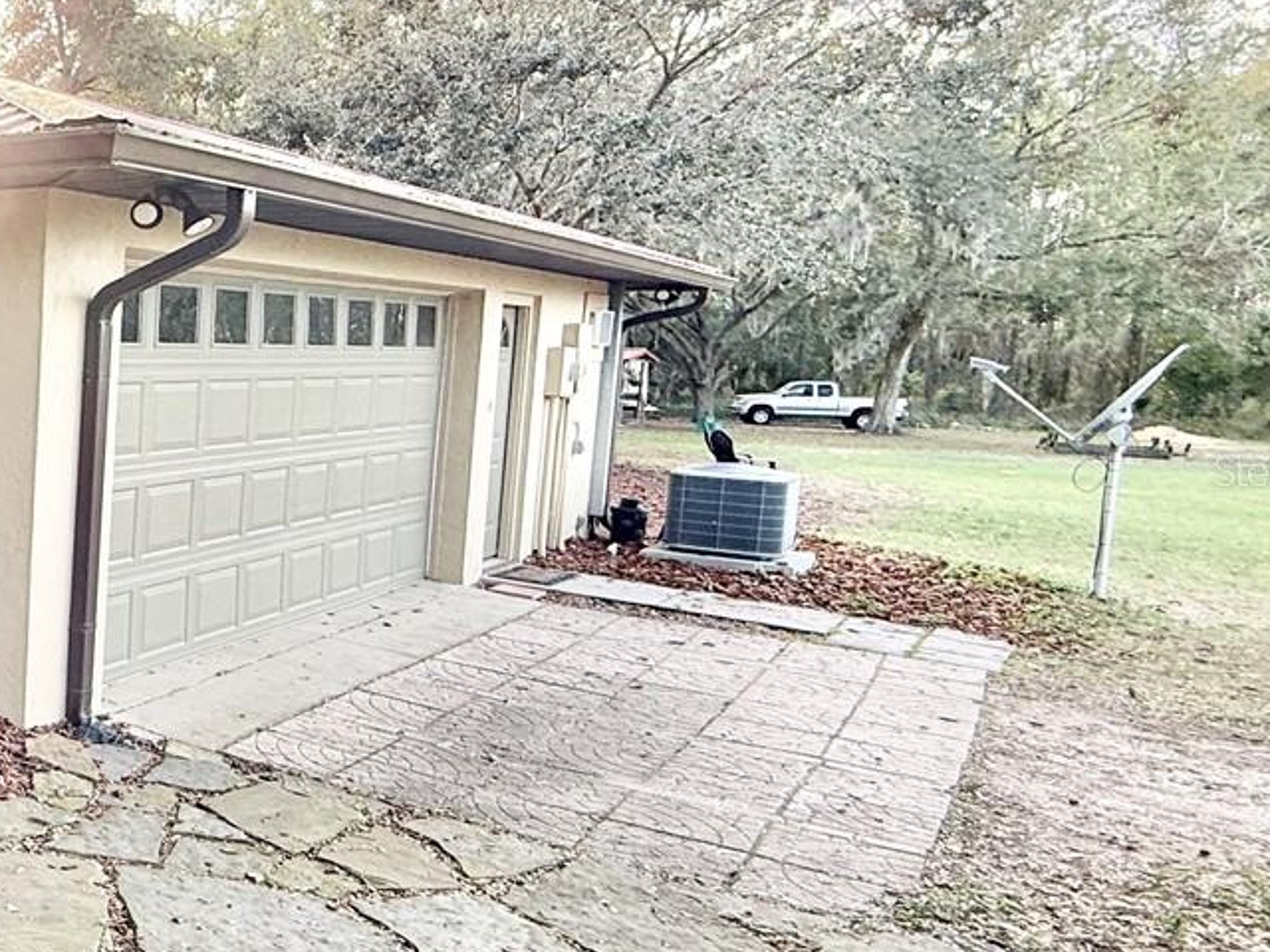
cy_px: 470
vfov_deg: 40.7
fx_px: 1284
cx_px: -187
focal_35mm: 35
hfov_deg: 40.3
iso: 64
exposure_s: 1/177
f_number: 2.2
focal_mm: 2.22
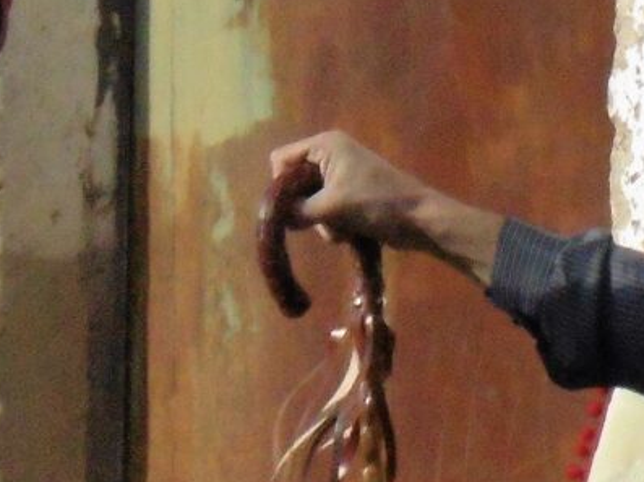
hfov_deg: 2.4
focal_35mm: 839
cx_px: 286
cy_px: -8
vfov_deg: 1.8
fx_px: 15595
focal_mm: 23.8
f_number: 14.3
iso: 400
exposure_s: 1/400
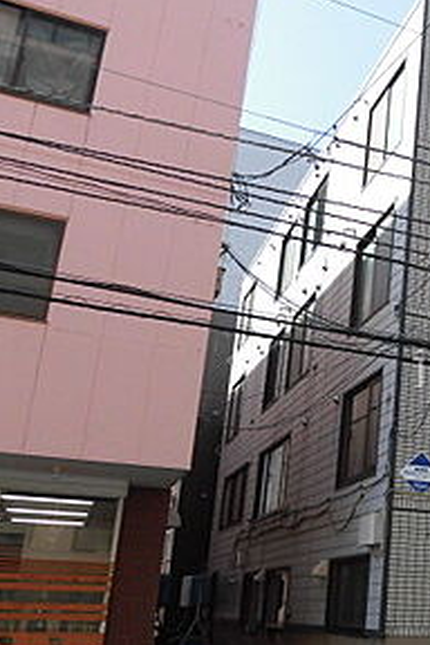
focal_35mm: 44
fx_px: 788
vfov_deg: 44.4
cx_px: 531
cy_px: 366
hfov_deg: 26.7
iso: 100
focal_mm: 4.3
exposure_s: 1/640
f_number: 3.1
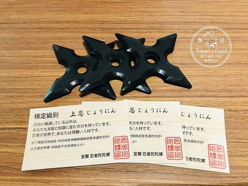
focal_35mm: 28
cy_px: 93
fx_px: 201
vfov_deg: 49.7
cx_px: 124
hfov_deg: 63.4
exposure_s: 1/13
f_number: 1.8
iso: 100
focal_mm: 3.99
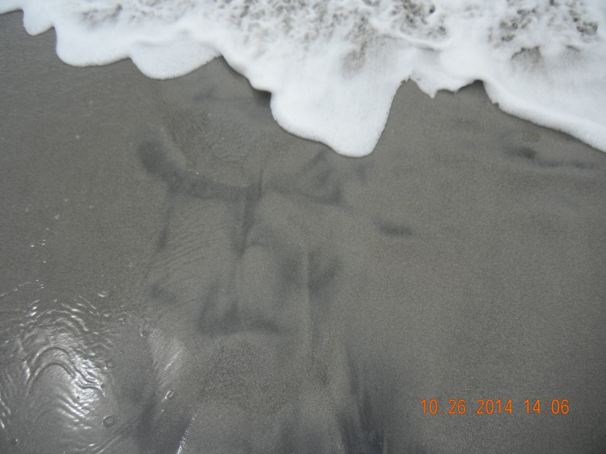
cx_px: 303
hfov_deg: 60.0
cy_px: 227
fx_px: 525
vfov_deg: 46.8
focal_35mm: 30
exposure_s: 1/561
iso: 160
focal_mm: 5.4
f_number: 7
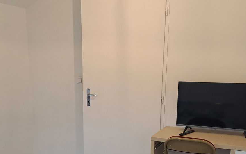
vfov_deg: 25.4
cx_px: 125
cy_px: 143
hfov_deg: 41.0
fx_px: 329
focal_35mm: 49
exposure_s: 1/50
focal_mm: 4.65
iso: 125
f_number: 1.8
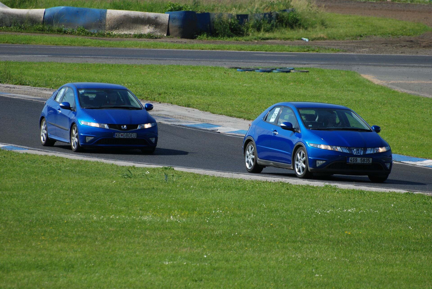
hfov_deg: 4.6
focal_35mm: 450
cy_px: 144
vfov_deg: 3.1
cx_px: 216
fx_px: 5406
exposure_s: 1/800
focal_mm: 300
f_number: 5.6
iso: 200
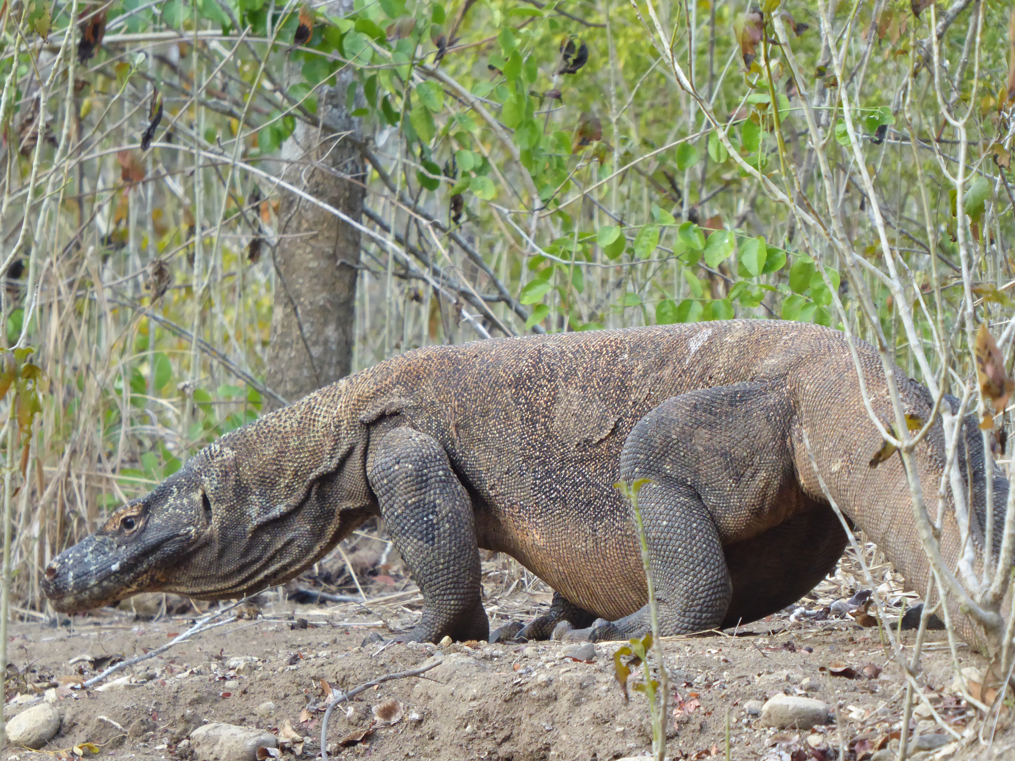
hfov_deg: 5.1
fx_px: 11318
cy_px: 380
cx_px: 508
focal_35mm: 386
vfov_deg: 3.9
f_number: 6
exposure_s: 1/60
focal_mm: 62.1
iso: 400
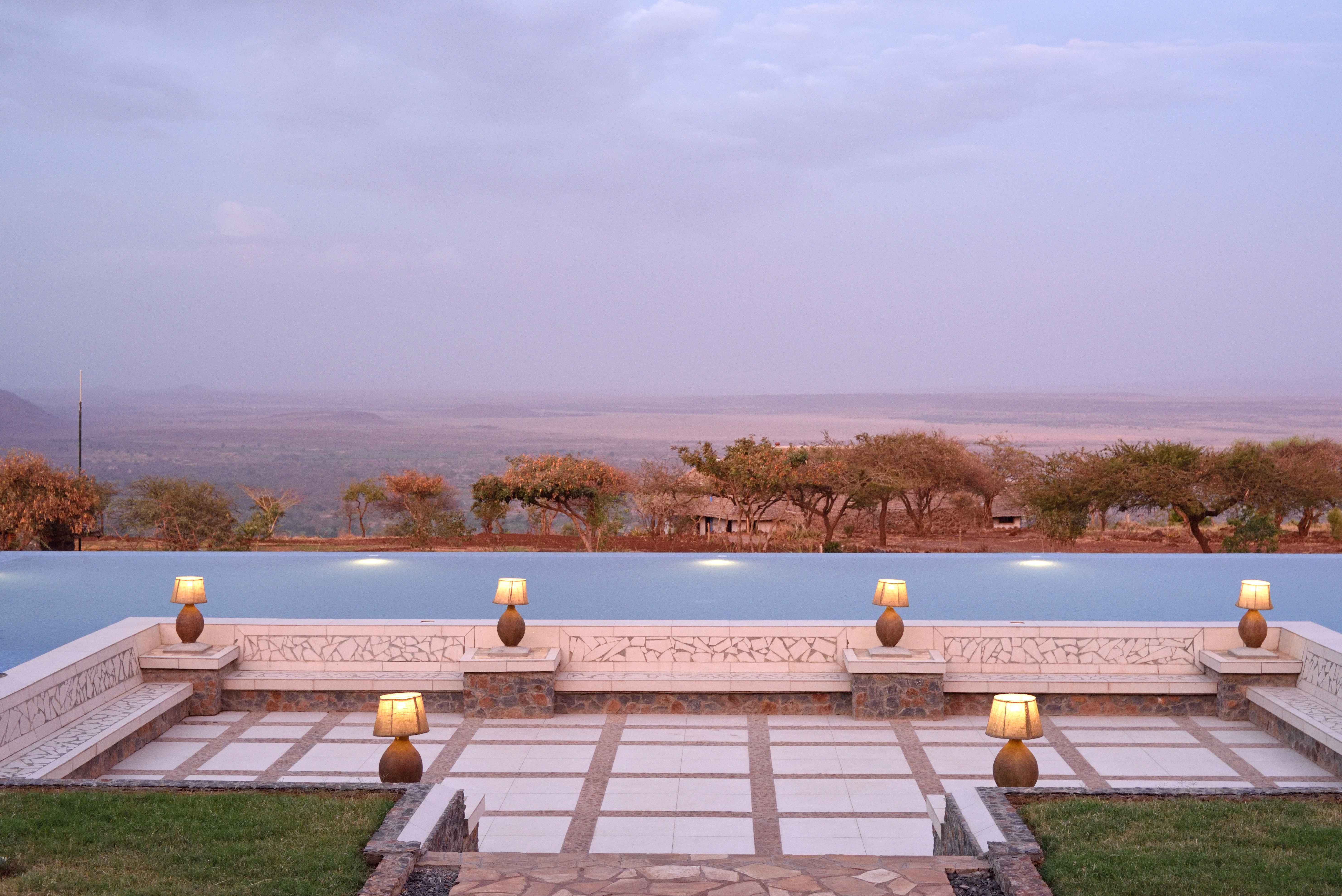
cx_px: 683
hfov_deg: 38.9
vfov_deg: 26.5
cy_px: 446
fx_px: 1902
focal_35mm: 51
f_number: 6.3
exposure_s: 1/50
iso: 2500
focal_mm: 50
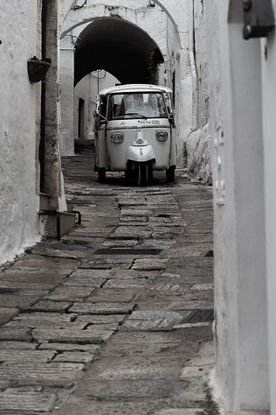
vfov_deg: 19.4
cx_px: 148
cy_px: 172
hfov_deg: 13.0
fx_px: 1207
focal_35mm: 105
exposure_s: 1/320
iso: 400
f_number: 4
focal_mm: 55
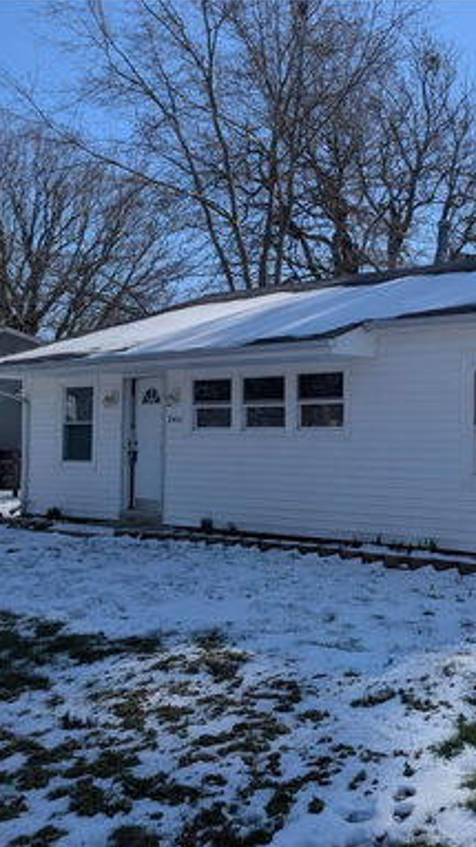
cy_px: 424
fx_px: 787
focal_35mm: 35
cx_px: 458
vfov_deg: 56.7
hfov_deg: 31.5
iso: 44
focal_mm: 6.81
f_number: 1.85
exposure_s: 1/4184
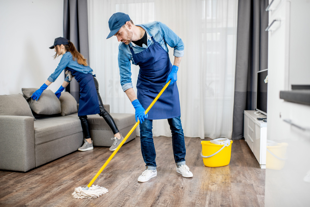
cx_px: 155
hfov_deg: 54.4
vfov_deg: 37.9
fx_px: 301
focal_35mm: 35
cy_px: 104
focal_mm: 35
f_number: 2.2
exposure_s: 1/160
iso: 500
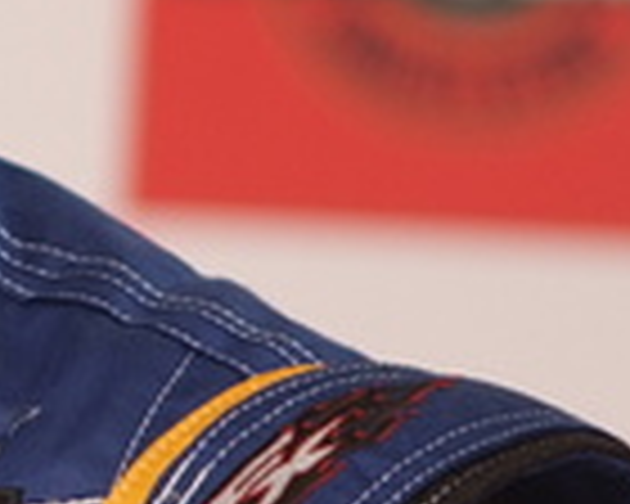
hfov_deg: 1.5
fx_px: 24221
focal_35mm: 1299
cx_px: -716
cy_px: 27
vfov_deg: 1.2
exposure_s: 1/250
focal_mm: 180
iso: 400
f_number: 2.8
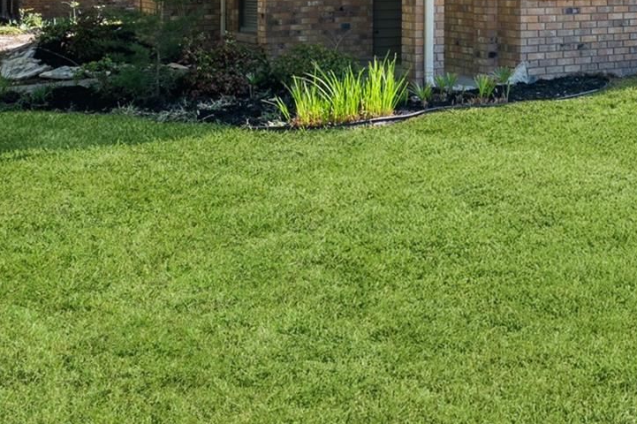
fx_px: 955
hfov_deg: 33.7
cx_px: 635
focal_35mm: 54
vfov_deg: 23.6
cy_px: -31
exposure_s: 1/25
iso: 200
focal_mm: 19
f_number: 10
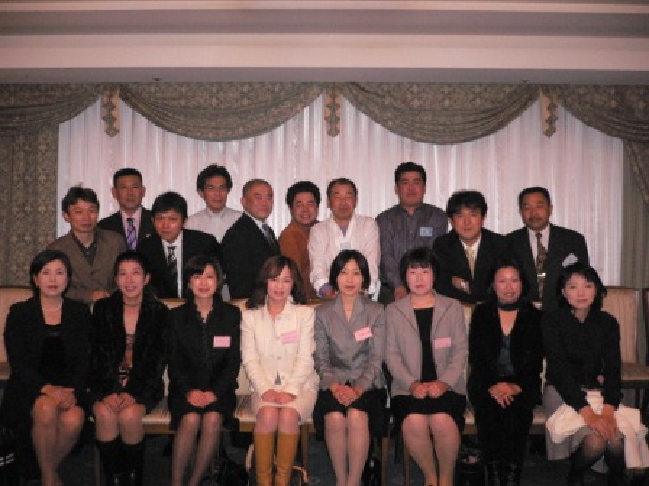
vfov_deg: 40.7
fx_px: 656
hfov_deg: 52.6
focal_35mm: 35
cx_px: 324
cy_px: 243
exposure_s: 1/60
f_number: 2.8
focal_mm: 5.8
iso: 400
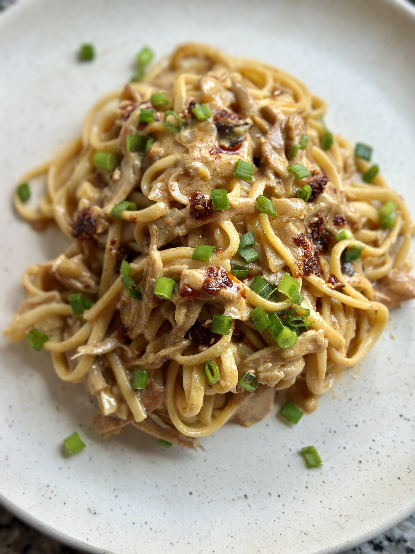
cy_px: 277
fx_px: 767
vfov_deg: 39.7
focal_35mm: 48
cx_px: 208
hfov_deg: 30.3
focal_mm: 6.86
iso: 80
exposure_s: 1/263
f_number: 1.78
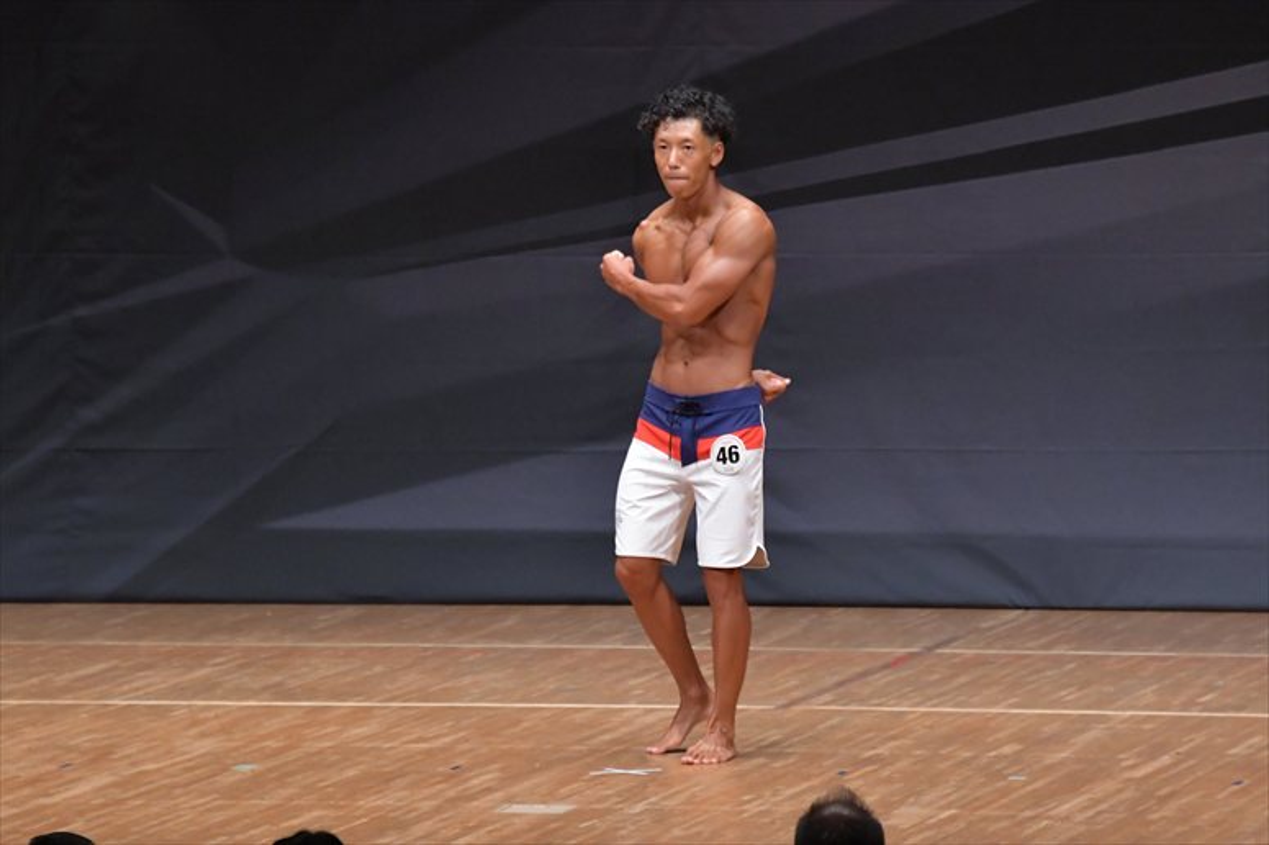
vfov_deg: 5.1
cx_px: 634
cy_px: 422
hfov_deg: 7.6
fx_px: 9513
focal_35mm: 270
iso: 6400
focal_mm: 180
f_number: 5.6
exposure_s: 1/400
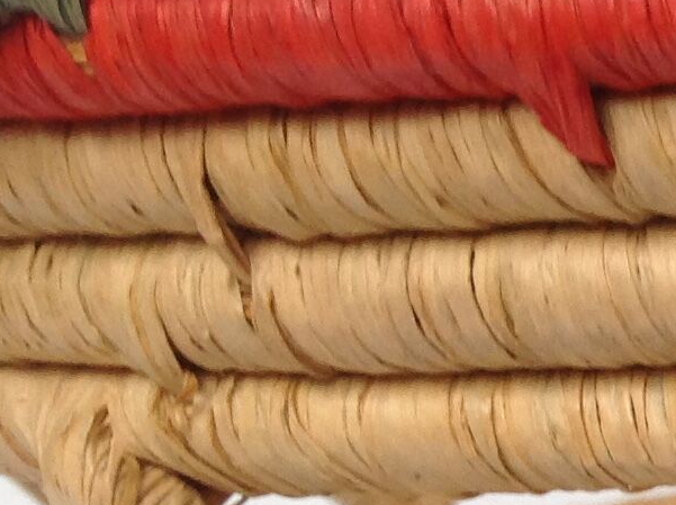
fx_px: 2945
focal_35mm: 151
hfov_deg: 11.6
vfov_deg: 9.7
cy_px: 481
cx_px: 1397
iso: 50
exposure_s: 1/60
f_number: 2.4
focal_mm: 4.28
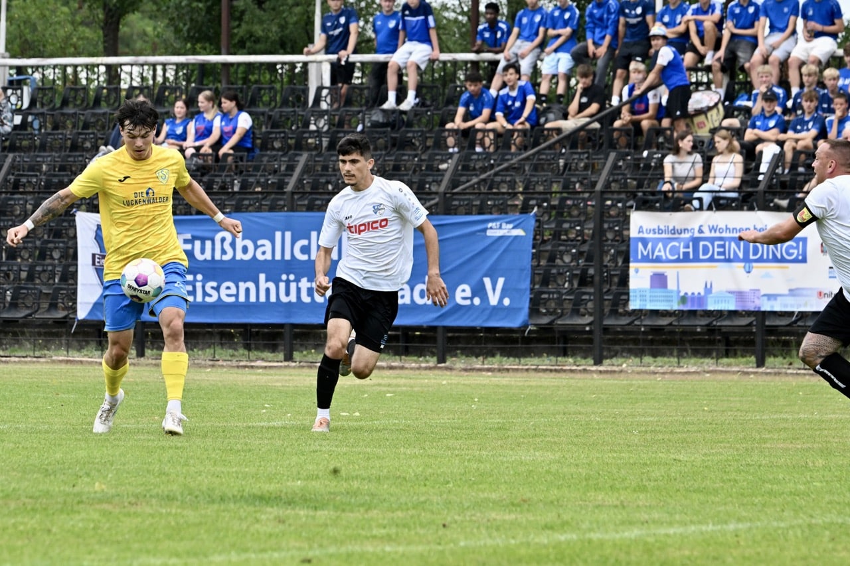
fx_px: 5666
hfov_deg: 8.6
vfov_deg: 5.7
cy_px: 283
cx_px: 425
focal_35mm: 240
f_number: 9
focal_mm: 240
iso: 3200
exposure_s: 1/1600
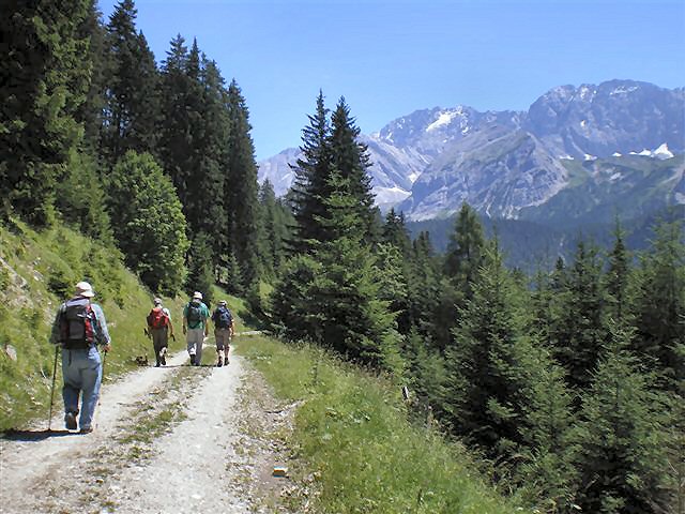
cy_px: 257
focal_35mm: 38
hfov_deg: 49.0
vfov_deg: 37.7
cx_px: 342
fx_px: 752
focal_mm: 6.3
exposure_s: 1/320
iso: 64
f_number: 4.6
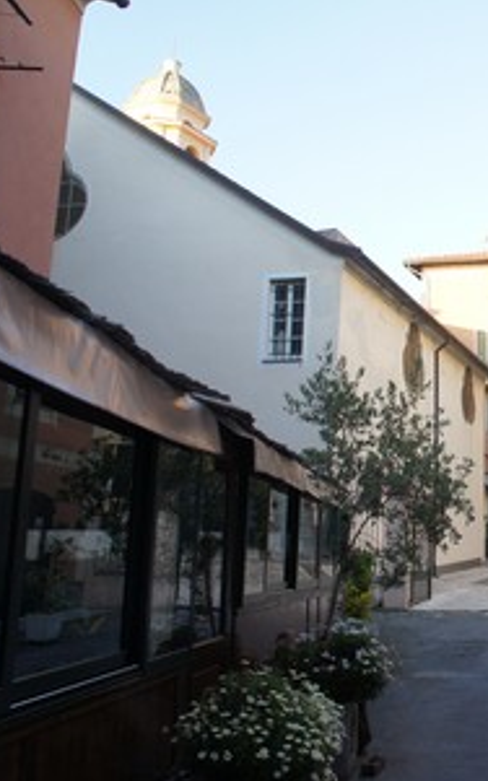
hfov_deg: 27.4
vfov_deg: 47.2
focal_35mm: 42
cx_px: 563
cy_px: 392
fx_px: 894
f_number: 5.6
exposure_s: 1/250
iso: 640
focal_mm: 18
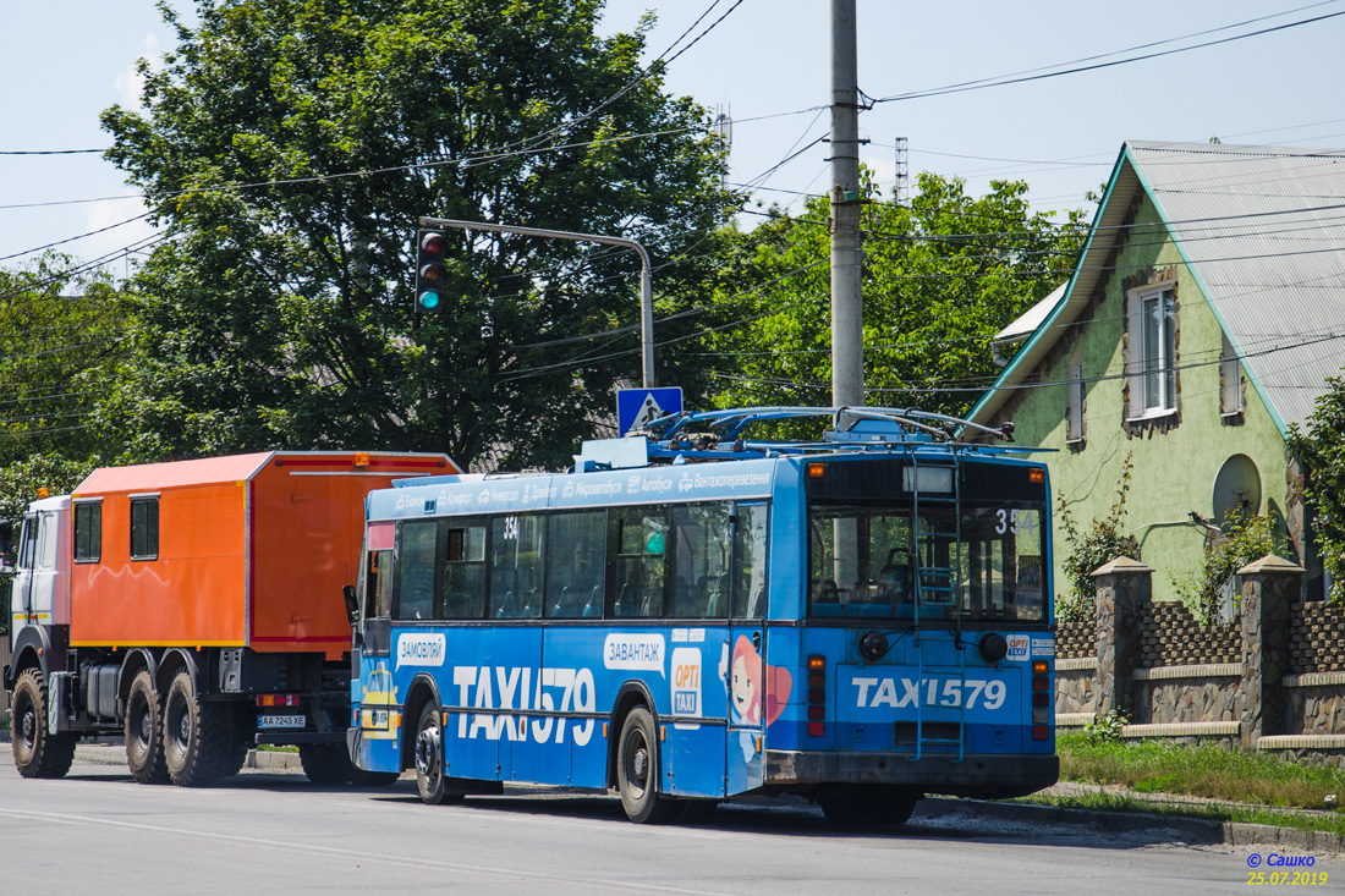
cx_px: 672
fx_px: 4763
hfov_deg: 16.1
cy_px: 448
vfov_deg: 10.8
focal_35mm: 128
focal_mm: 85
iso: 100
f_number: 5.6
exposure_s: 1/400
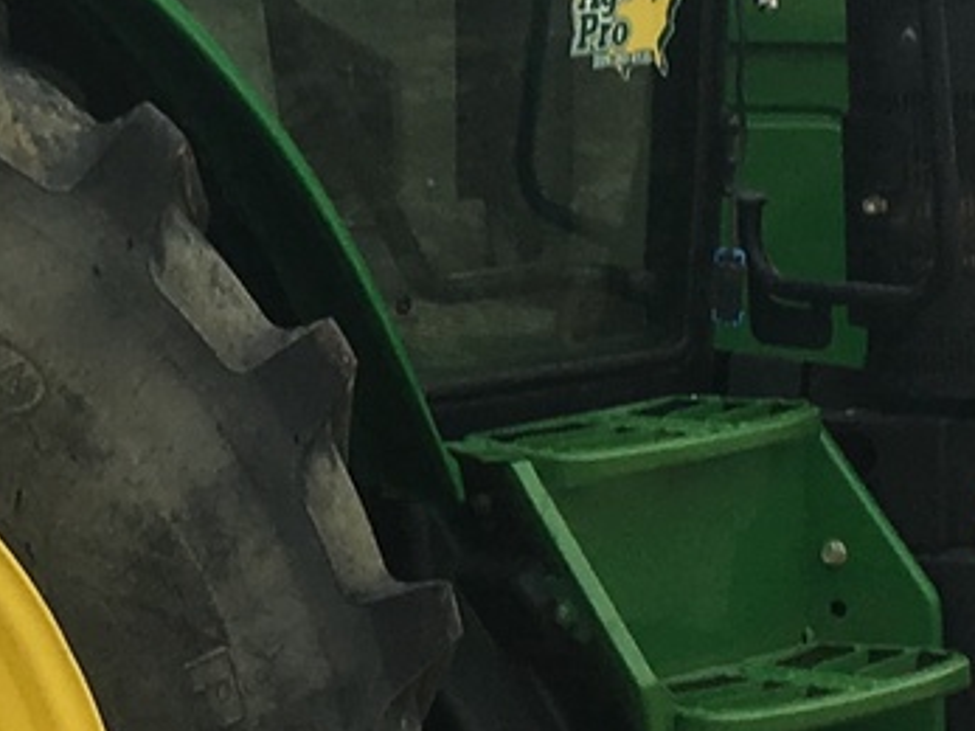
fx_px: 4815
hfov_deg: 11.4
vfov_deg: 8.6
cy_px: 22
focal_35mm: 171
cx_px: -76
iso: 25
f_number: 2.2
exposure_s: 1/487
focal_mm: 4.15
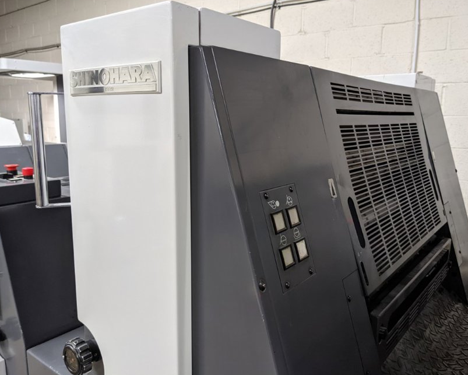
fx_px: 402
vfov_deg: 50.0
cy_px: 185
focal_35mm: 29
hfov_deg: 60.4
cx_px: 225
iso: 277
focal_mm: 4.38
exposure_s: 1/33.3
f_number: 1.73
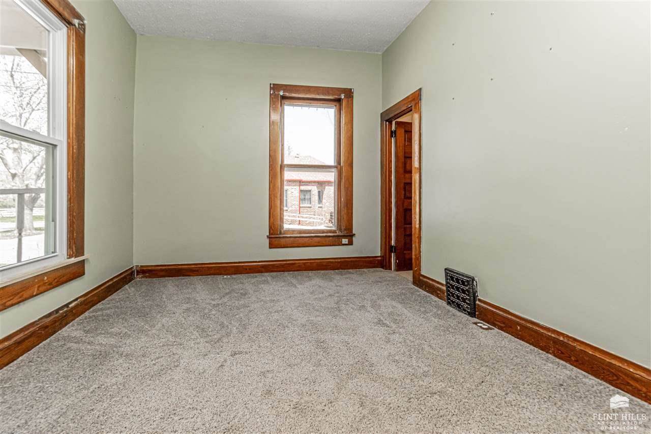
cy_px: 217
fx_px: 271
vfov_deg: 77.3
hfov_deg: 100.4
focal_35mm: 15
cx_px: 326
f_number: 10
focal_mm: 10
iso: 140
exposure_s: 1/60
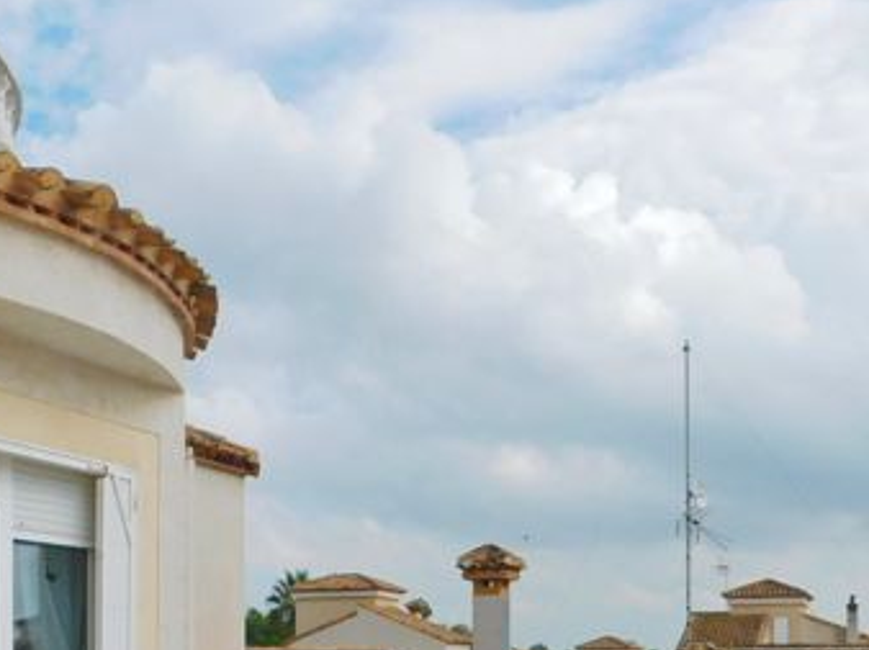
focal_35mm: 48
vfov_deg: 28.2
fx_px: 1204
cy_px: 667
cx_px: 297
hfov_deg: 39.3
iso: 125
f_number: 6
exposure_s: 1/640
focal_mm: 4
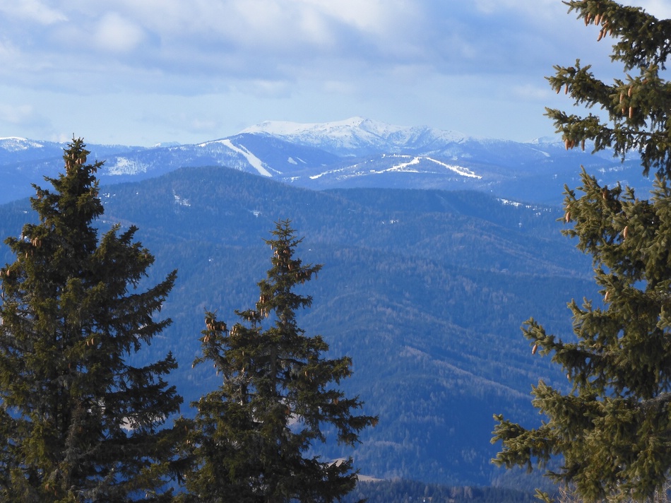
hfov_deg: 8.8
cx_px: 336
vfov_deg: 6.6
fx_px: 4360
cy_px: 252
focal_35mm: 225
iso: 100
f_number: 5.6
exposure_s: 1/320
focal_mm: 40.1
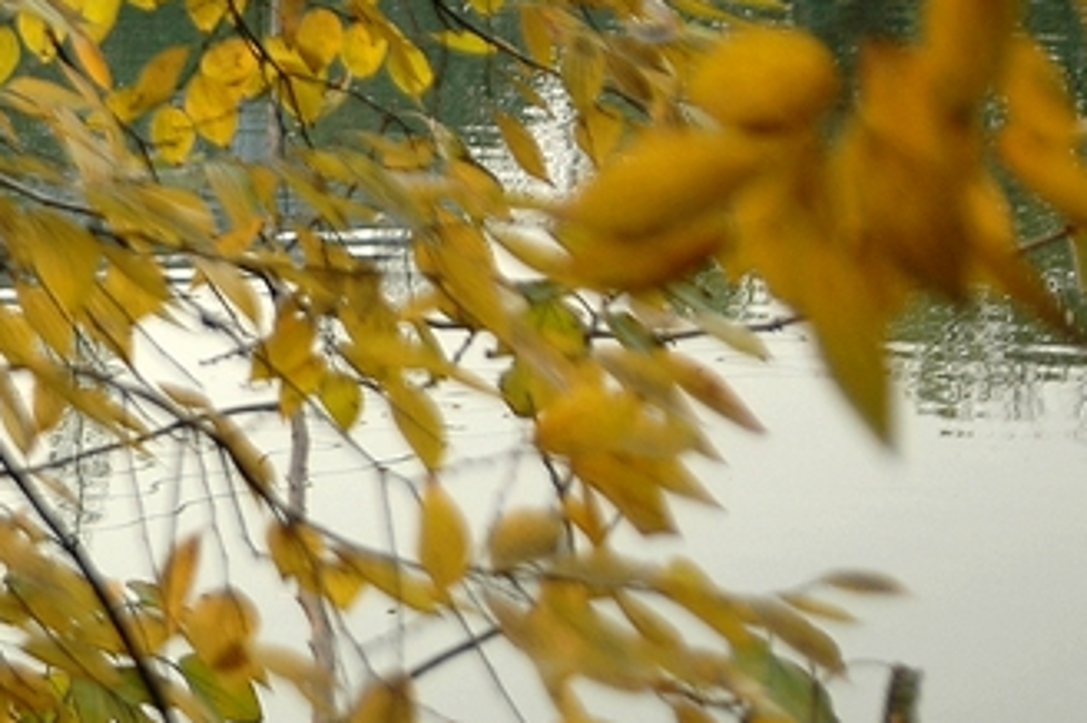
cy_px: -55
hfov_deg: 13.2
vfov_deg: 9.1
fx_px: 4525
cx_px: -338
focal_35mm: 150
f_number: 2.8
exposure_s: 1/400
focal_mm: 32
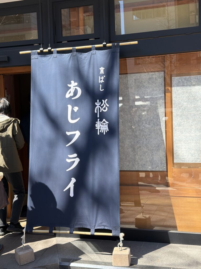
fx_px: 372
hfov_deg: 30.3
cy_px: 134
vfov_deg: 39.7
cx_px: 100
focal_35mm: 48
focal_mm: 6.76
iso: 100
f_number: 1.78
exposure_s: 1/1203
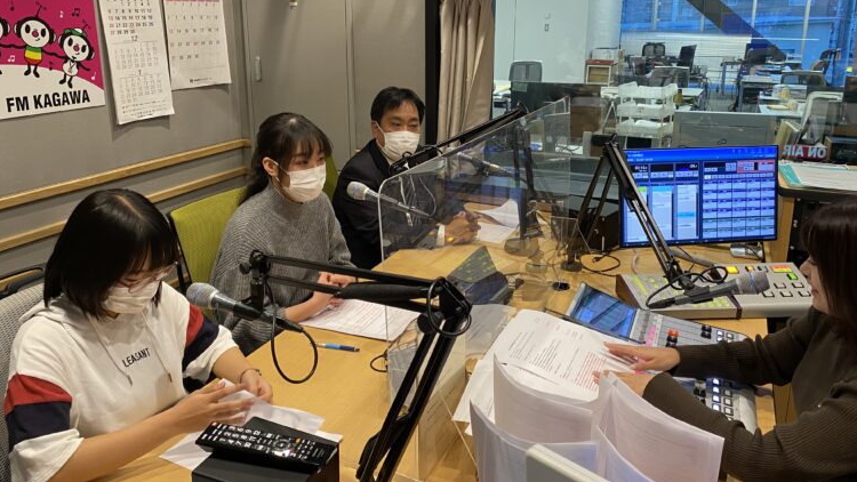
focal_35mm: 29
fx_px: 659
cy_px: 186
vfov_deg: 40.0
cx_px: 435
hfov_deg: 66.1
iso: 200
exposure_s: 1/60
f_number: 1.8
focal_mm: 4.25
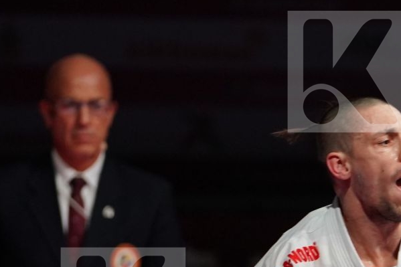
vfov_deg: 2.8
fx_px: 5523
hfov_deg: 4.2
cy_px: 308
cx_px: 350
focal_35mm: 496
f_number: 2.8
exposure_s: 1/1000
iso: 2000
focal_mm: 165
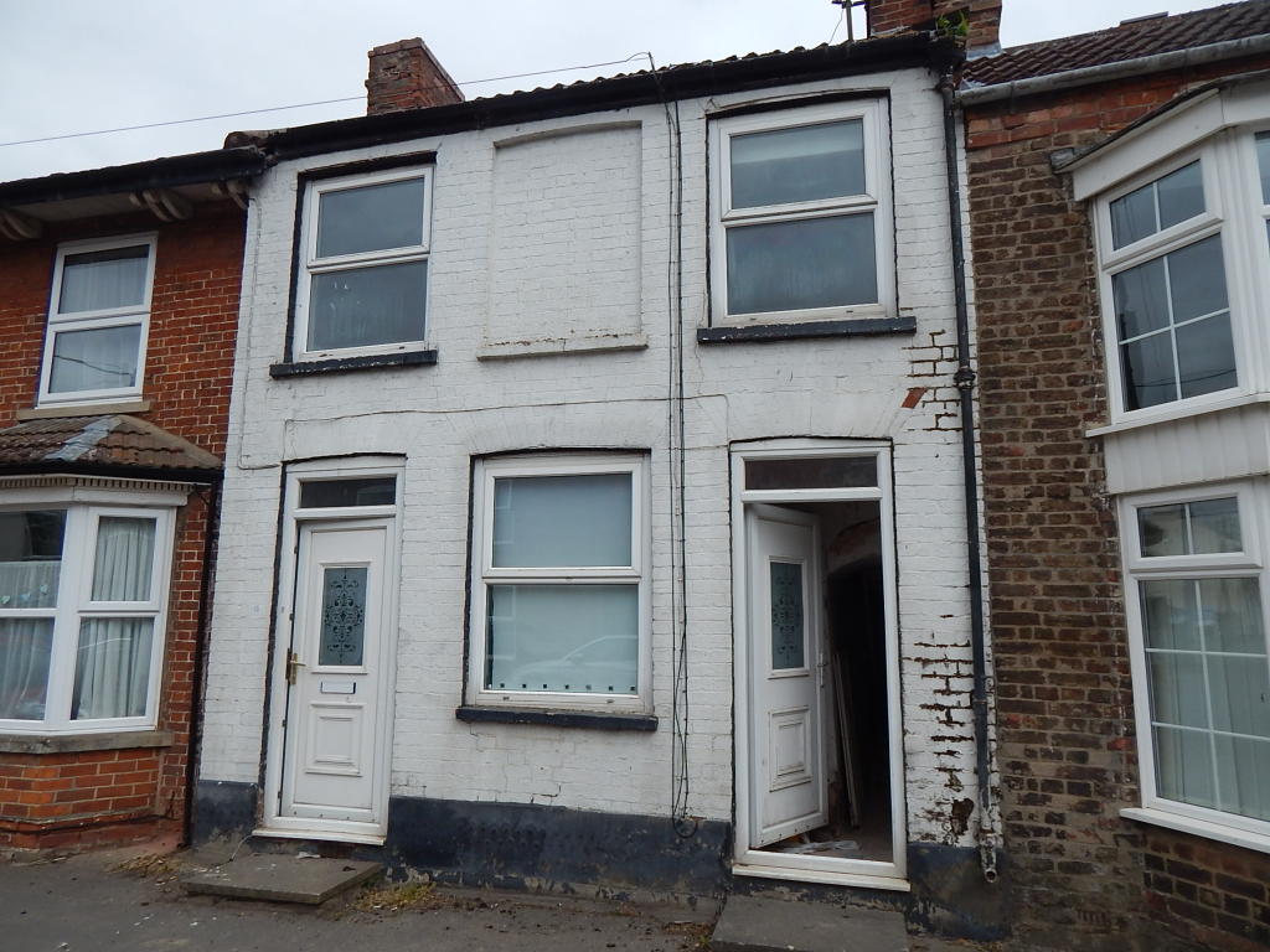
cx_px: 635
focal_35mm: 22
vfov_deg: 61.1
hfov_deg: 76.4
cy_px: 476
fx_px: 807
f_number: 6
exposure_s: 1/500
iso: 125
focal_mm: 4
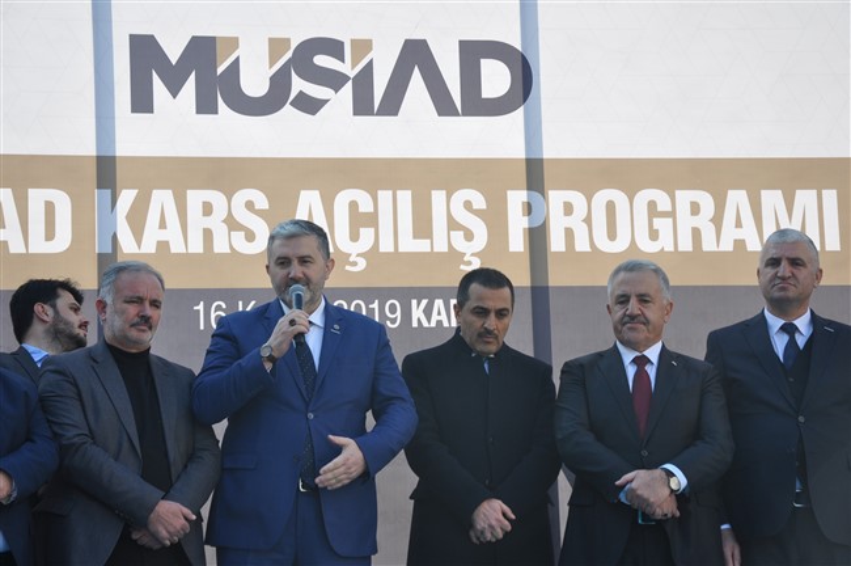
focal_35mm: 78
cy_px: 283
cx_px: 426
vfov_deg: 17.5
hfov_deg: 26.0
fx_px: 1842
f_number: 6.3
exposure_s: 1/160
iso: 250
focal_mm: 52
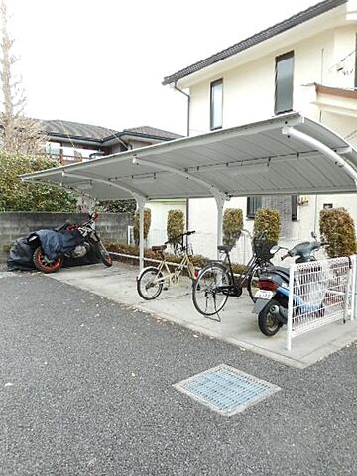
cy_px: 238
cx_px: 178
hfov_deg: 54.9
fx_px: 344
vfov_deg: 69.4
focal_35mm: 25
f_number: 3.7
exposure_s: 1/50
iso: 80
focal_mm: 4.5
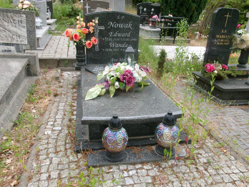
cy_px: 94
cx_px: 124
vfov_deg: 49.7
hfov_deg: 63.4
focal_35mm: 28
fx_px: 201
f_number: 3.9
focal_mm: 5.1
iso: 100
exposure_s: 1/150
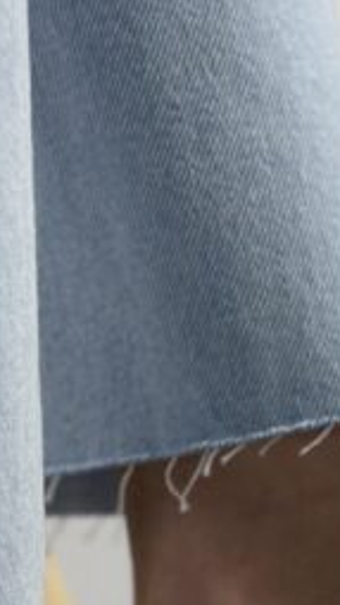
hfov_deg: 7.3
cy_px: 705
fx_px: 2643
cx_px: 19
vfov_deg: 12.7
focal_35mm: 165
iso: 80
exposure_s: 1/1212
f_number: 1.78
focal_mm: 6.86
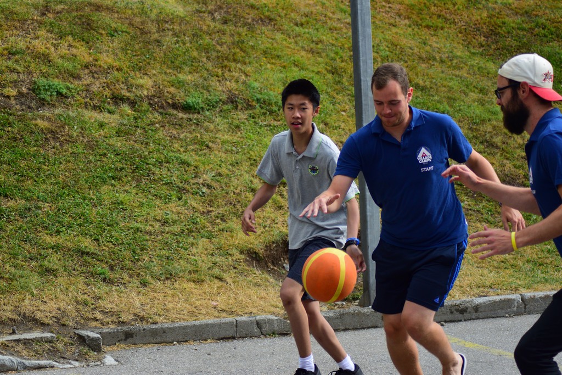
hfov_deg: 19.5
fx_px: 1639
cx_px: 281
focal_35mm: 105
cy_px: 188
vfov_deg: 13.0
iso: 360
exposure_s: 1/1250
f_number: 4
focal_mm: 70
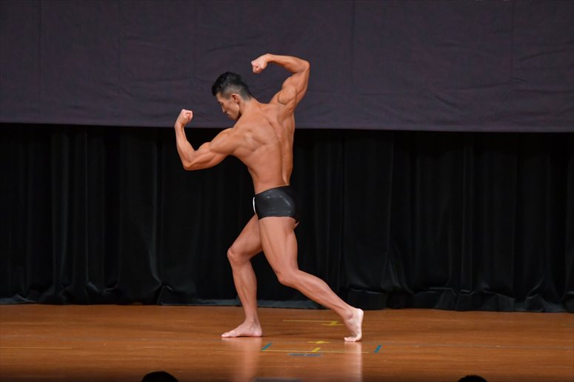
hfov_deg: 7.6
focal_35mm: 270
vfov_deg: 5.1
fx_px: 4303
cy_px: 191
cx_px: 287
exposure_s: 1/400
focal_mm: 180
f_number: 5.6
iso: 4000
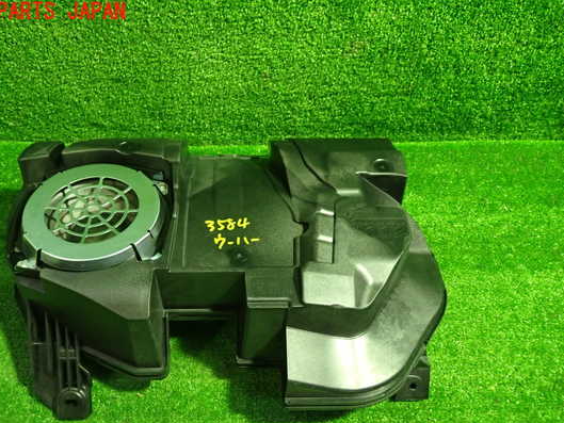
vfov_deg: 41.7
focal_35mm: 34
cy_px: 239
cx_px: 252
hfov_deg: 53.8
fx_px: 554
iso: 500
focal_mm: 5.4
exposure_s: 1/30
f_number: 2.3
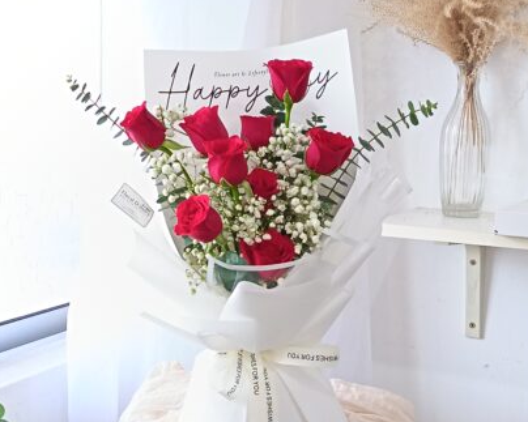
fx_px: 1015
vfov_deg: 23.5
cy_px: 246
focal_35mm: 65
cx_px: 271
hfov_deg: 29.1
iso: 854
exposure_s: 1/50
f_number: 3.5
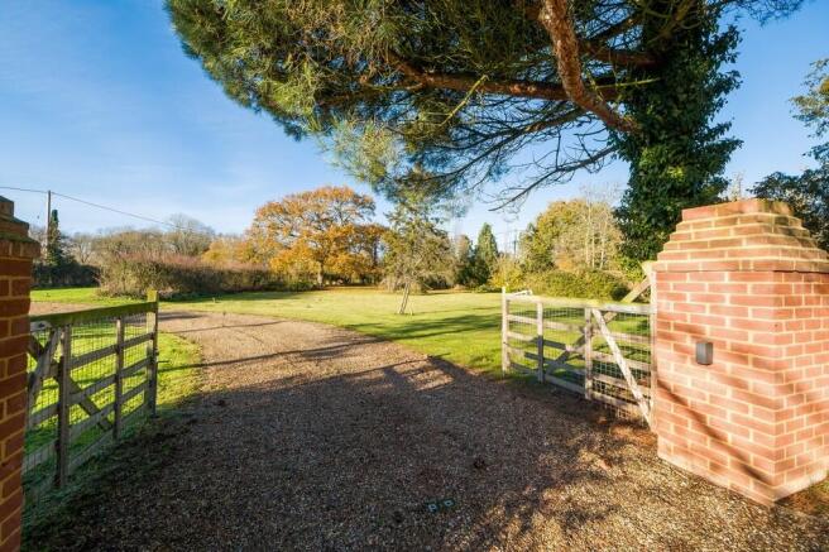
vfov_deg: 81.2
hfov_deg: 104.3
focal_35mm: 14
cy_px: 276
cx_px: 414
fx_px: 322
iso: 160
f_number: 9
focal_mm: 9.6
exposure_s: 1/100
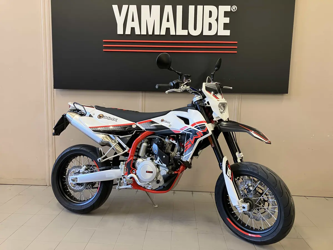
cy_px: 125
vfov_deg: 49.7
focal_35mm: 28
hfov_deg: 63.4
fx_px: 269
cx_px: 166
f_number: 1.8
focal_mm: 3.99
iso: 125
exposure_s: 1/60
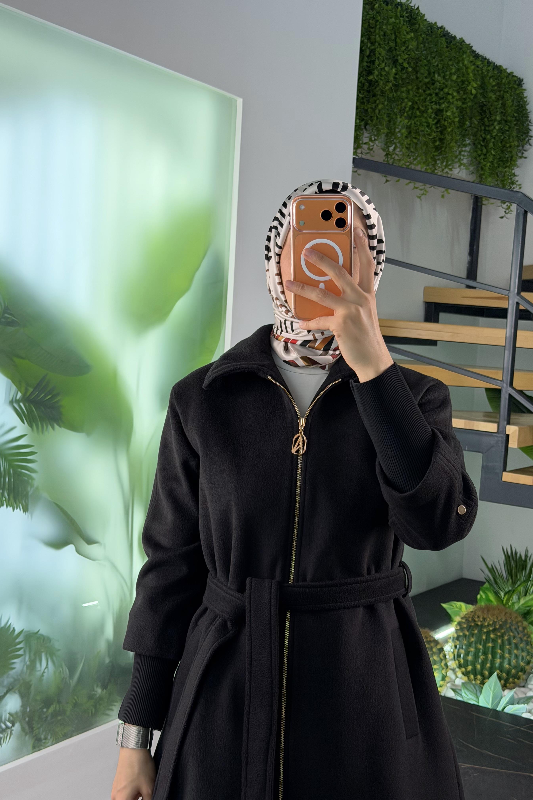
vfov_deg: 39.6
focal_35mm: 50
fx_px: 1110
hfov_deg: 27.0
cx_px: 268
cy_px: 400
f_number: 1.78
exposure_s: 1/163
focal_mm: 6.76
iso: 64
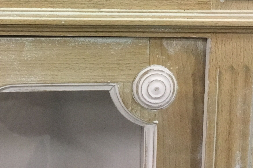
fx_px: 422
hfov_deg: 33.1
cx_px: 86
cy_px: 18
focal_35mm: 60
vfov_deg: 22.1
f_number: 2.4
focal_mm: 3.3
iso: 200
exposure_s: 1/25
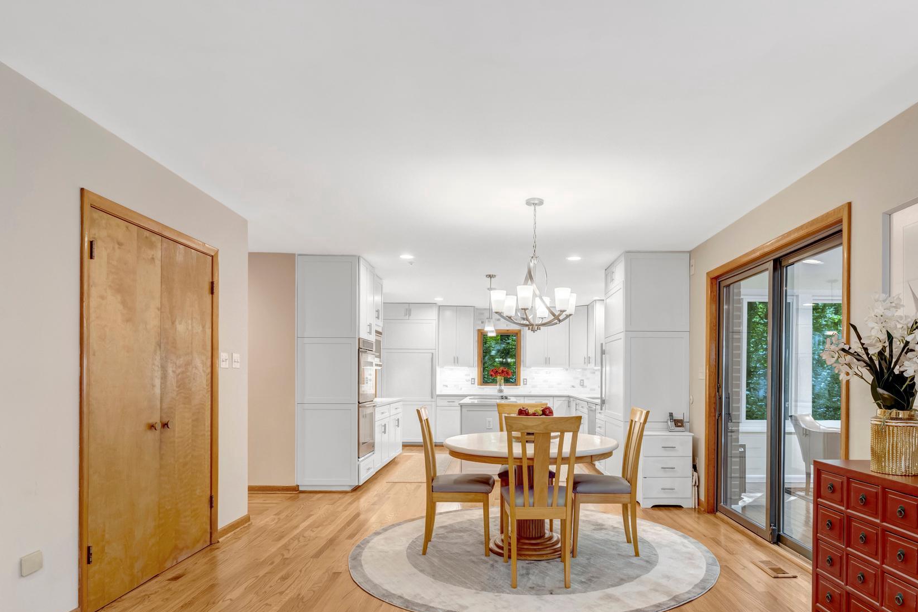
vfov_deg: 61.1
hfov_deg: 83.7
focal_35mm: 20
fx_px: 510
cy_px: 382
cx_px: 510
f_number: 8
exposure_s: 1/8
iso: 1250
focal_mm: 16
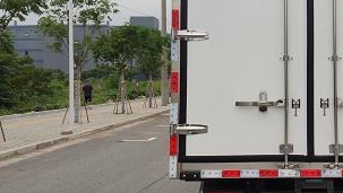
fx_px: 510
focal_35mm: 56
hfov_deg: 35.5
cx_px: 293
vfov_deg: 21.4
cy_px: 62
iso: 112
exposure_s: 1/1415
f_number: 1.75
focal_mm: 4.75
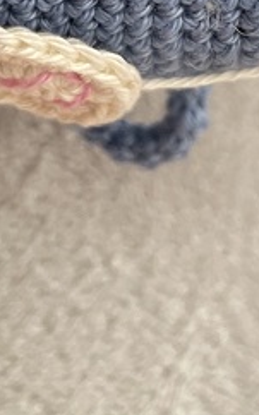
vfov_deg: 20.2
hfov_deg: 14.3
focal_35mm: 91
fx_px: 1029
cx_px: 96
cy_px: -177
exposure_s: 1/60
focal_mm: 4.2
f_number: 1.6
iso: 320
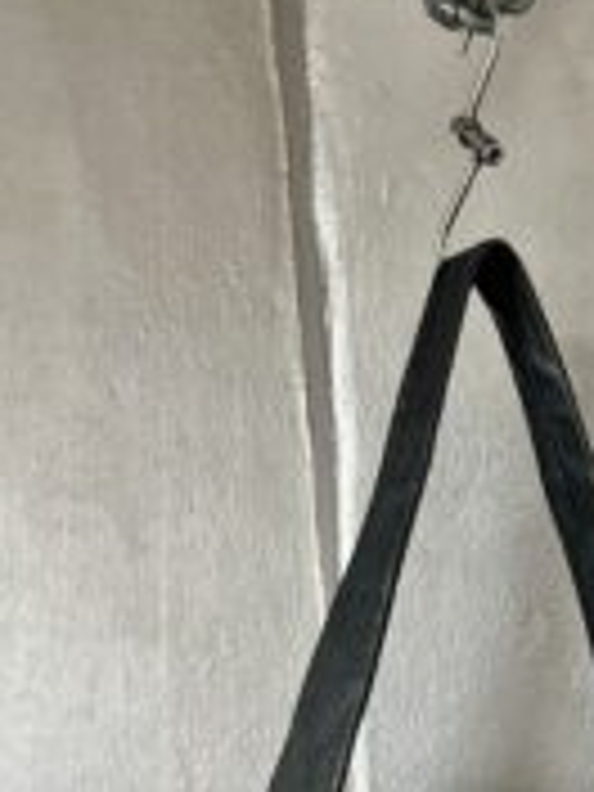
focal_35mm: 52
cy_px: 623
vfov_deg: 35.7
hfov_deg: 27.2
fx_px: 1190
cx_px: 520
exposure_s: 1/60
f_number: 1.5
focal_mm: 5.7
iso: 200
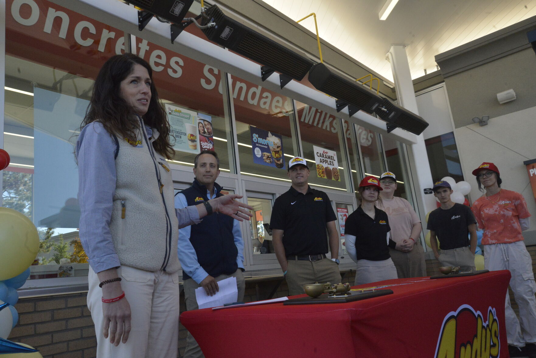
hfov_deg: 60.3
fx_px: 462
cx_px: 268
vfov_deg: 42.4
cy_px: 179
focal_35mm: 31
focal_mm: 31
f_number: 14
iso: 4000
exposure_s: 1/1250
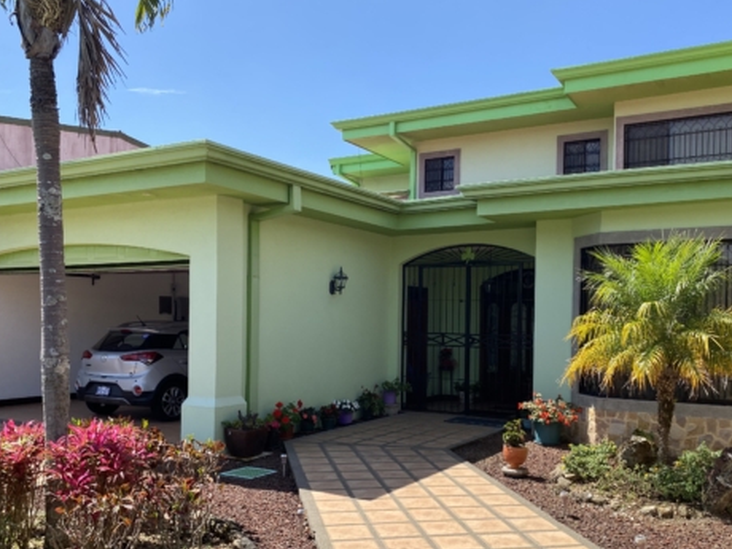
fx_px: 698
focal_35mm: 33
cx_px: 396
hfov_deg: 55.3
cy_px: 325
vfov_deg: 42.8
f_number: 1.8
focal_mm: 4.25
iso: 32
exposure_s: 1/1464
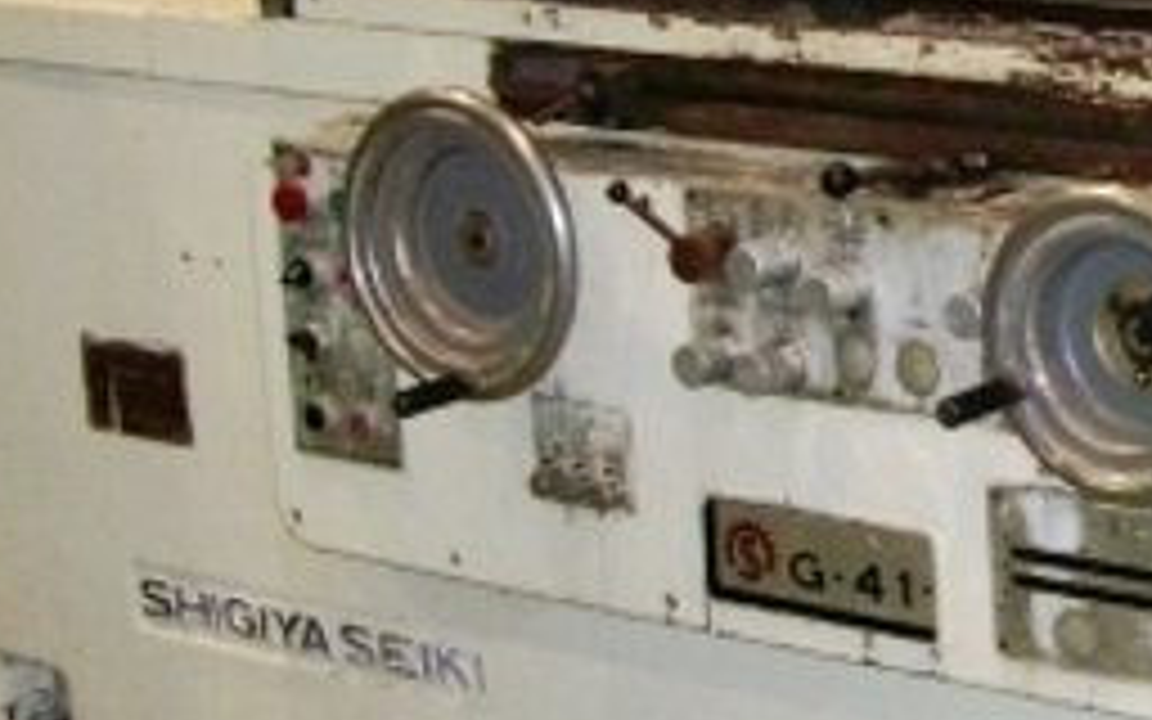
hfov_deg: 15.7
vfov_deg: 10.4
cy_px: 90
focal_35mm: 126
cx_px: 1530
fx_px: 3956
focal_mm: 7.9
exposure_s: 1/60
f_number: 2.8
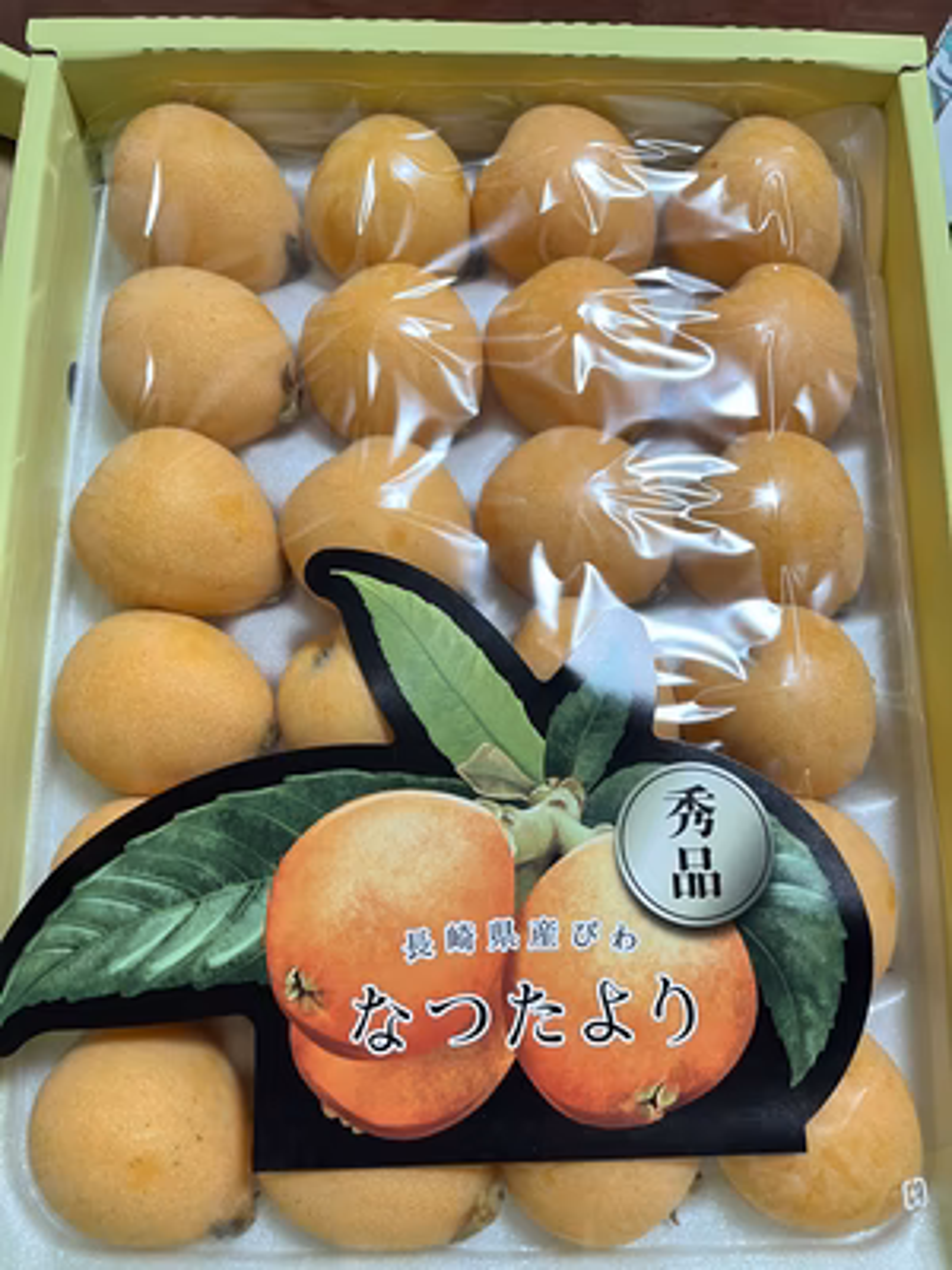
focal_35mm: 26
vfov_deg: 67.3
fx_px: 953
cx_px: 476
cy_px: 635
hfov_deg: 53.1
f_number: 1.6
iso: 125
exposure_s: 1/54
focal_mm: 5.1
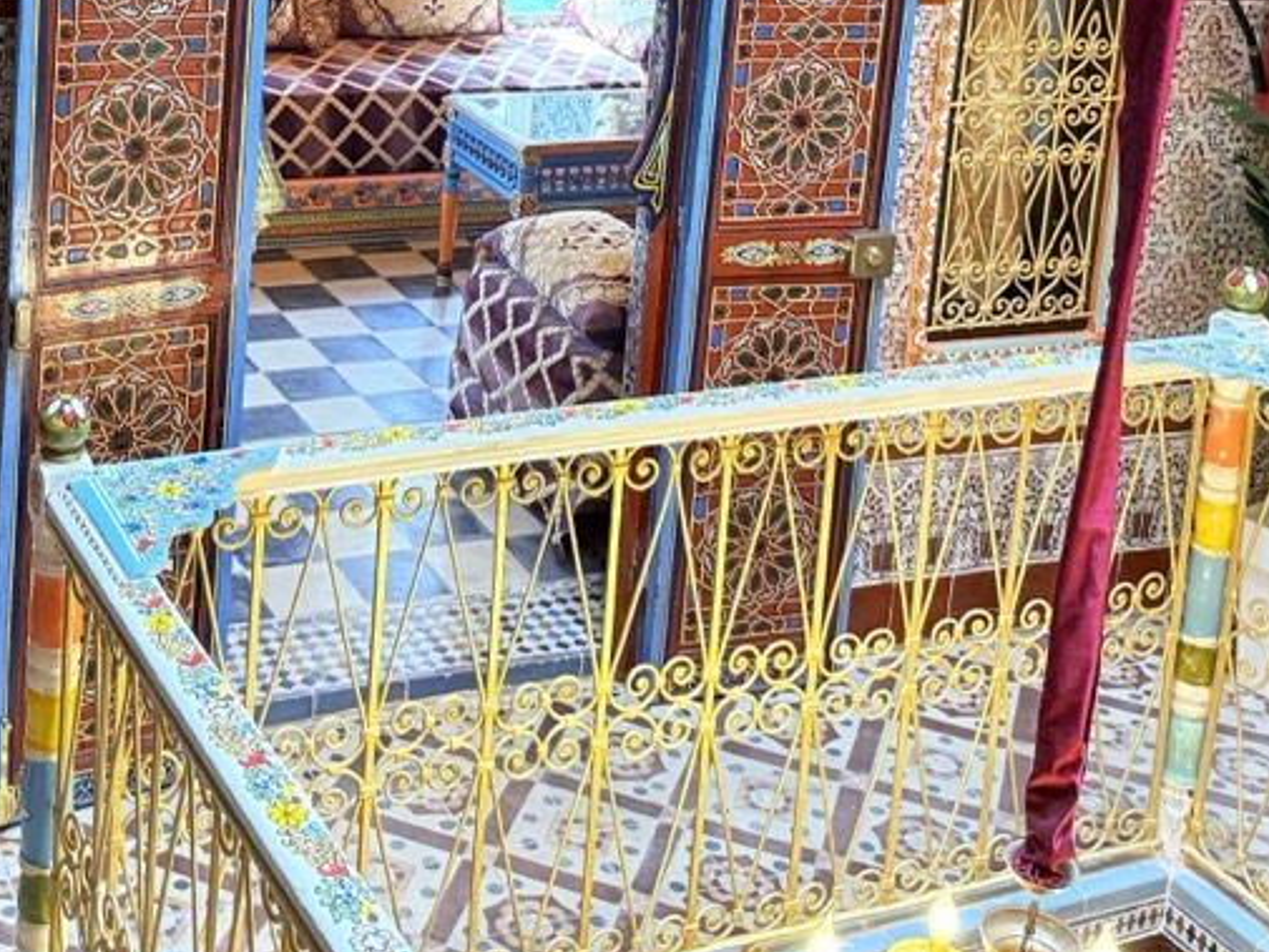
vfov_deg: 24.1
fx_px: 2090
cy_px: -70
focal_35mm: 57
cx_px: 332
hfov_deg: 33.2
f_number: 1.78
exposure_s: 1/100
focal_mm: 6.76
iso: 320
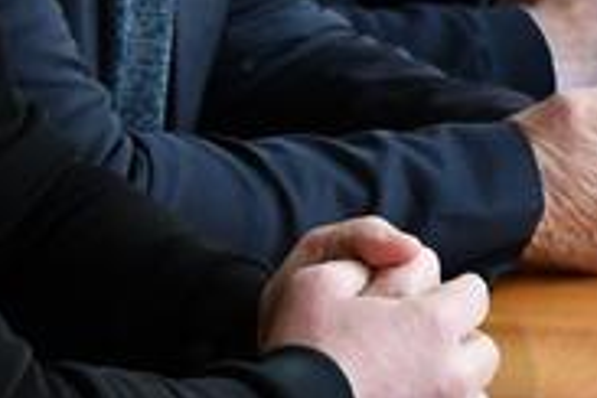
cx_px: 1015
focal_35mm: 402
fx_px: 6666
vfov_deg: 3.4
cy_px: 31
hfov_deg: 5.1
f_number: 4.8
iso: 2000
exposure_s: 1/125
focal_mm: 48
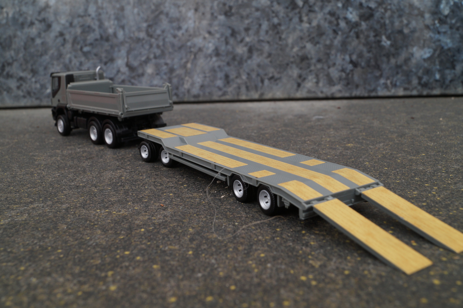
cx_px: 232
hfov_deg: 49.6
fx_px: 501
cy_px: 154
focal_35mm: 39
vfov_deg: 34.2
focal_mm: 26
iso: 250
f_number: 14
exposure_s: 1/60
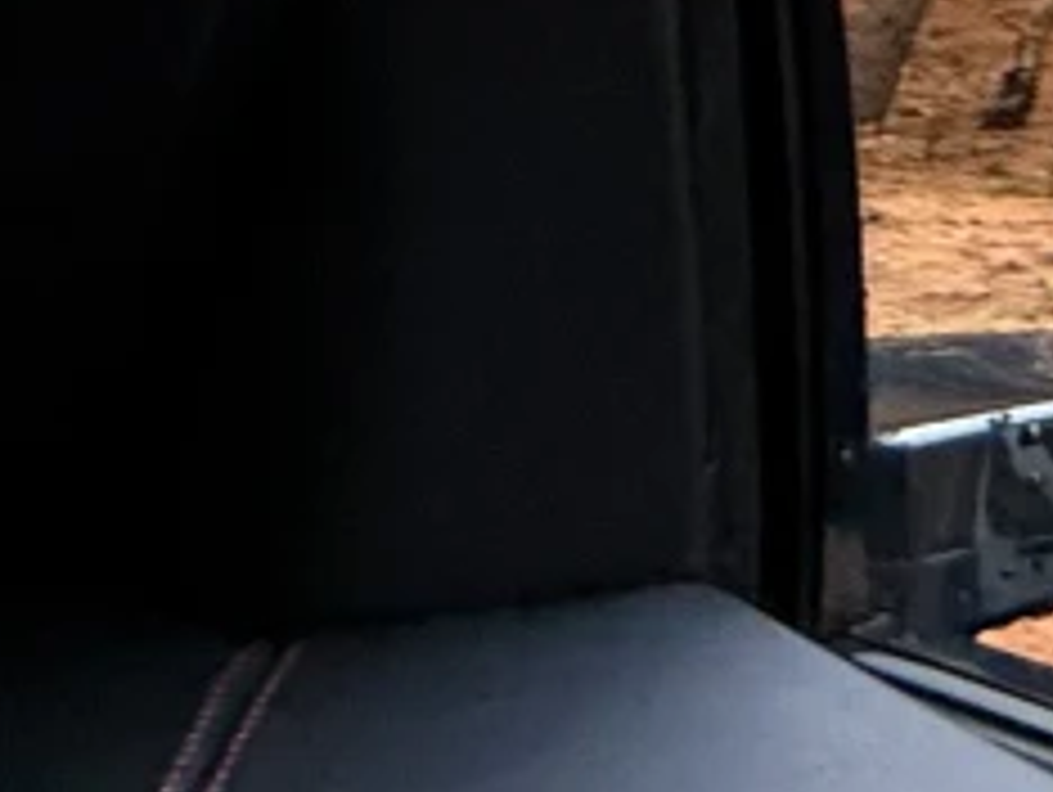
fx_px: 2619
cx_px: 3168
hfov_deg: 11.5
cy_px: -585
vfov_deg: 15.1
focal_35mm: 86
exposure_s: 1/142
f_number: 2.2
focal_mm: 2.22
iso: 64
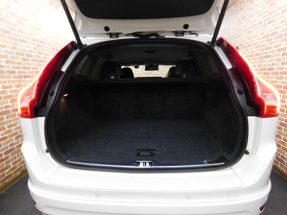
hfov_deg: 73.9
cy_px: 108
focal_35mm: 23
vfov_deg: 58.9
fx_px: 191
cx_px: 144
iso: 400
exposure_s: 1/25
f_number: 3
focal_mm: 4
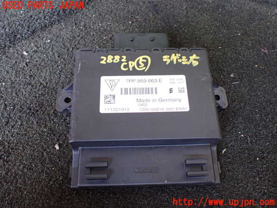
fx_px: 240
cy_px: 104
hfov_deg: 60.0
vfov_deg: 46.8
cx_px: 138
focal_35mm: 30
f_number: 2.3
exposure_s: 1/125
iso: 640
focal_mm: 5.4
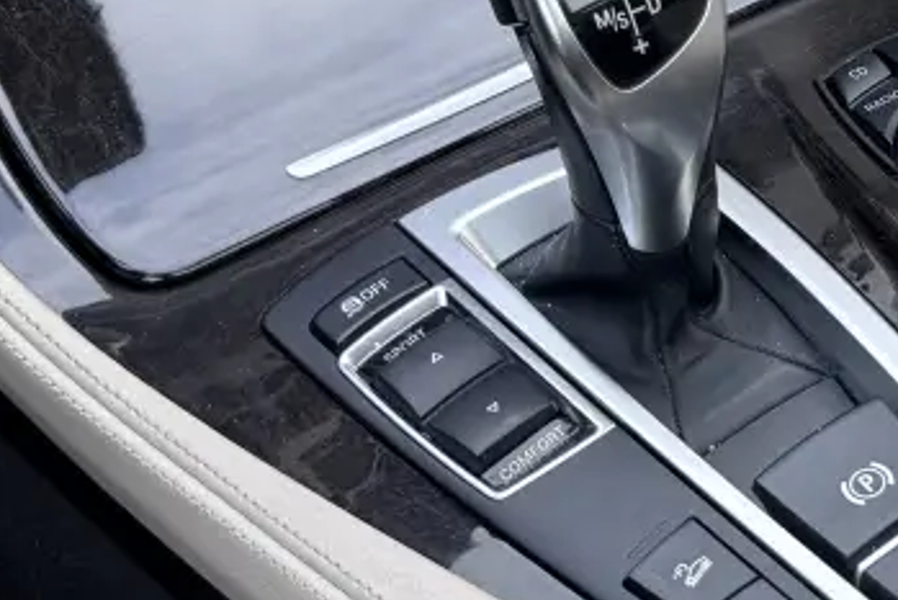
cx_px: 991
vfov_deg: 12.5
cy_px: -368
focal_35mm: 103
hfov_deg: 19.0
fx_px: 2570
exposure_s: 1/142
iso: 64
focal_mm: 6.76
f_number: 1.78
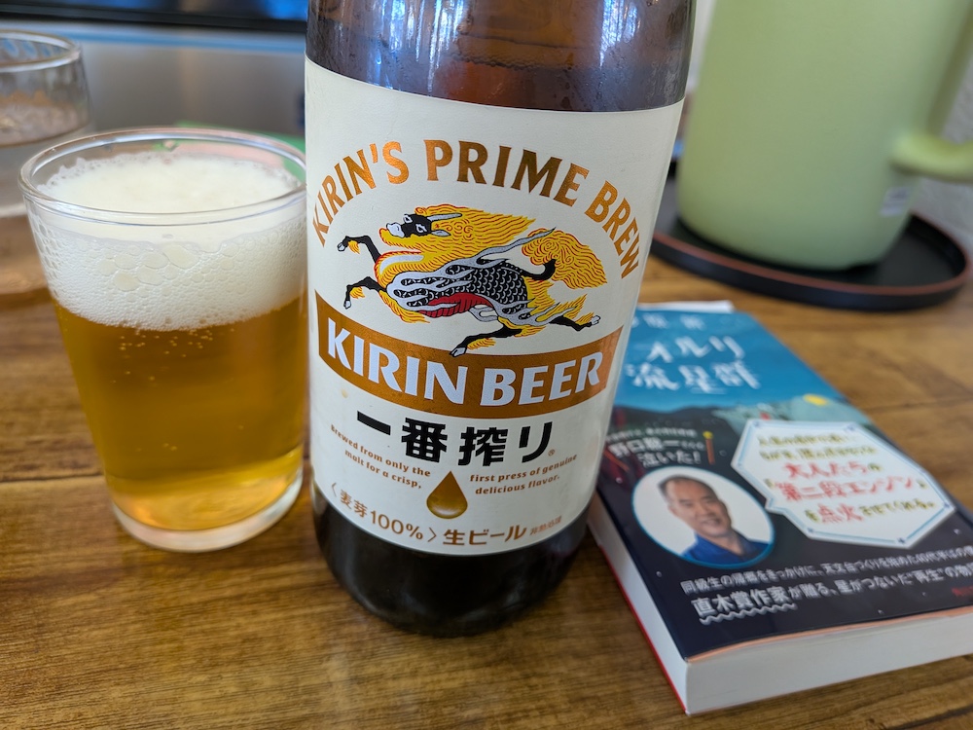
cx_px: 486
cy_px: 365
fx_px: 675
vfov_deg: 56.8
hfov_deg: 71.6
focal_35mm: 24
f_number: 1.7
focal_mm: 4.53
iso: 122
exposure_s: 1/100
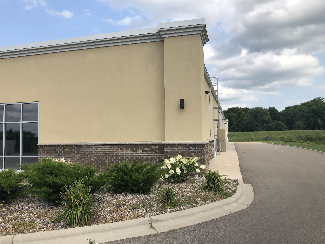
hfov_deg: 63.4
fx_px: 263
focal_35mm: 28
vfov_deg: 49.7
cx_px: 162
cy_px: 122
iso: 20
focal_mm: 3.99
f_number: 1.8
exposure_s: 1/2114
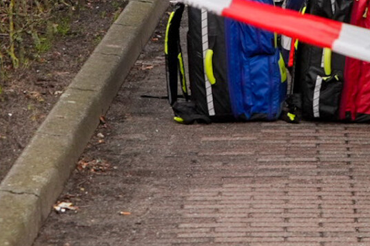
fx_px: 2168
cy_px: -173
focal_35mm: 211
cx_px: 584
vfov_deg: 6.4
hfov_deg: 9.4
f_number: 7.1
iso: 1250
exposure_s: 1/320
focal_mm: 59
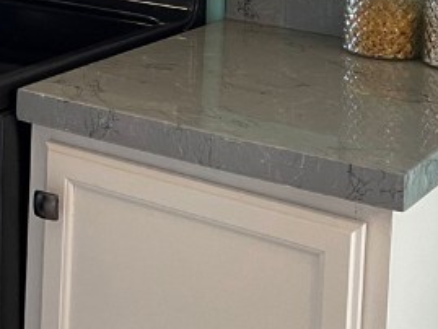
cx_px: -78
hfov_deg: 19.5
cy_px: -153
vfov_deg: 14.6
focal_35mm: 95
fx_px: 1203
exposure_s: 1/60
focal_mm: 5.1
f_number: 1.6
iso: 100
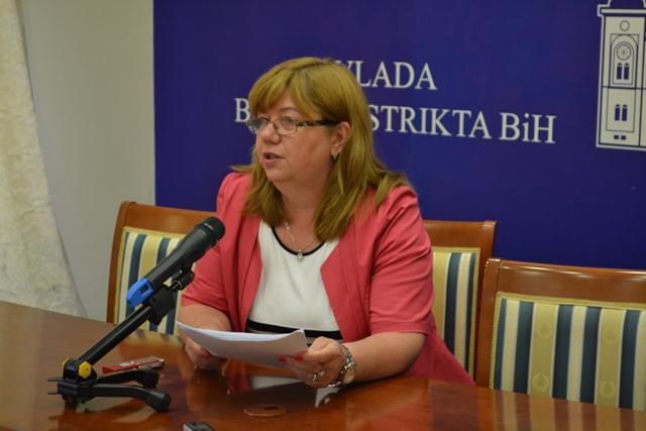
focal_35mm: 82
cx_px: 323
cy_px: 216
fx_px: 1481
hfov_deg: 24.6
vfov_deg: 16.6
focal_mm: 55
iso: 1250
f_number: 5.6
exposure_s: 1/60
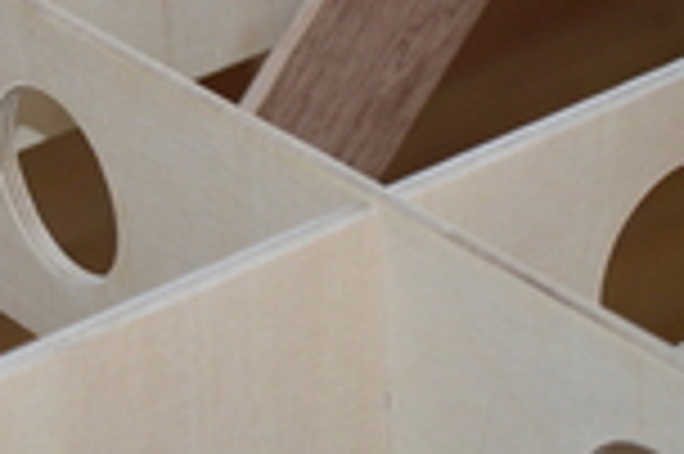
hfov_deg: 10.7
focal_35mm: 190
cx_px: 9
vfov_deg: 7.2
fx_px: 3606
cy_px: 108
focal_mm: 48
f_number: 5.3
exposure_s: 1/60
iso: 1100
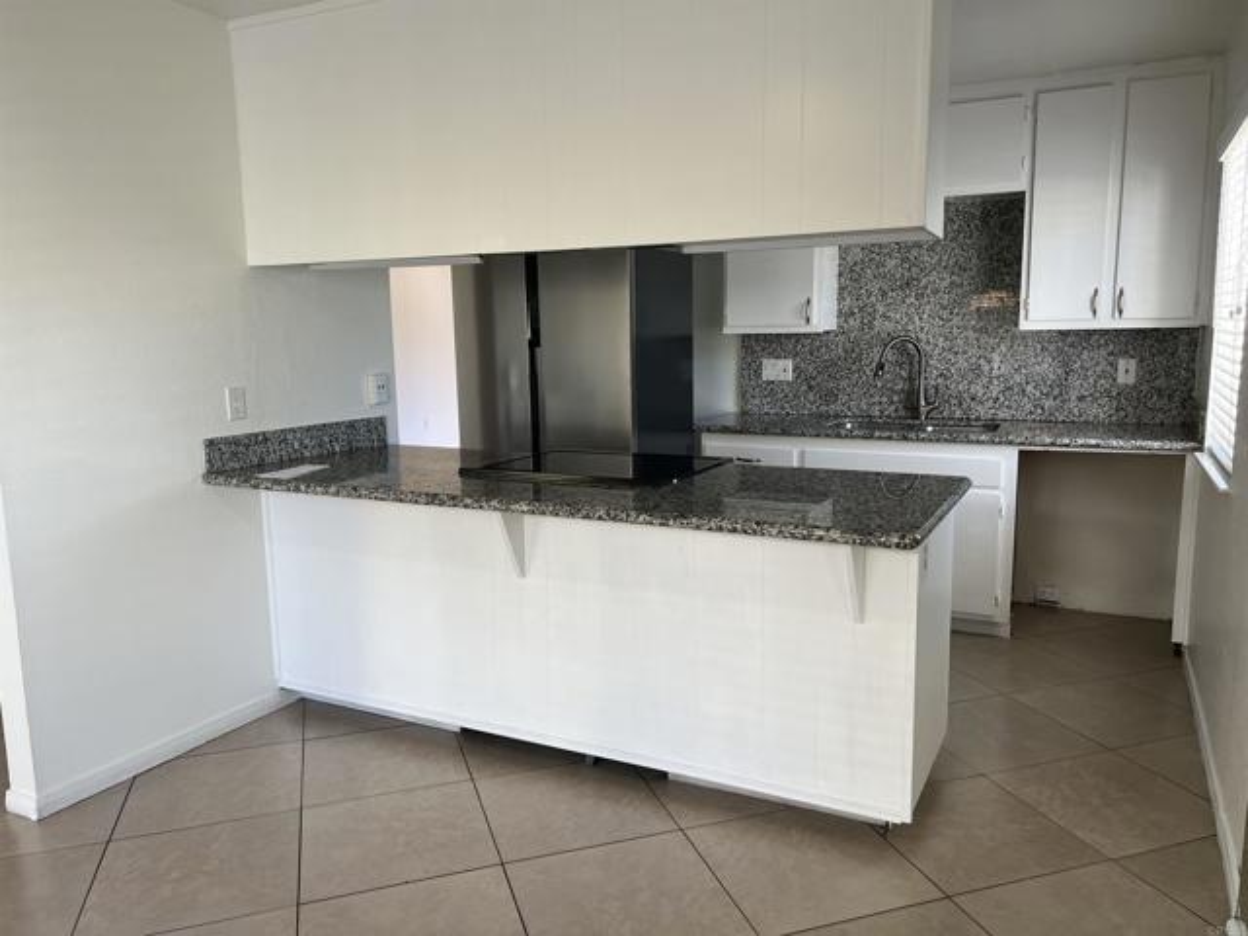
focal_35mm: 26
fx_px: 937
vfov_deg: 53.1
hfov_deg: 67.3
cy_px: 468
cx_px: 624
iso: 100
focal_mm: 5.7
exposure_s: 1/121
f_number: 1.5
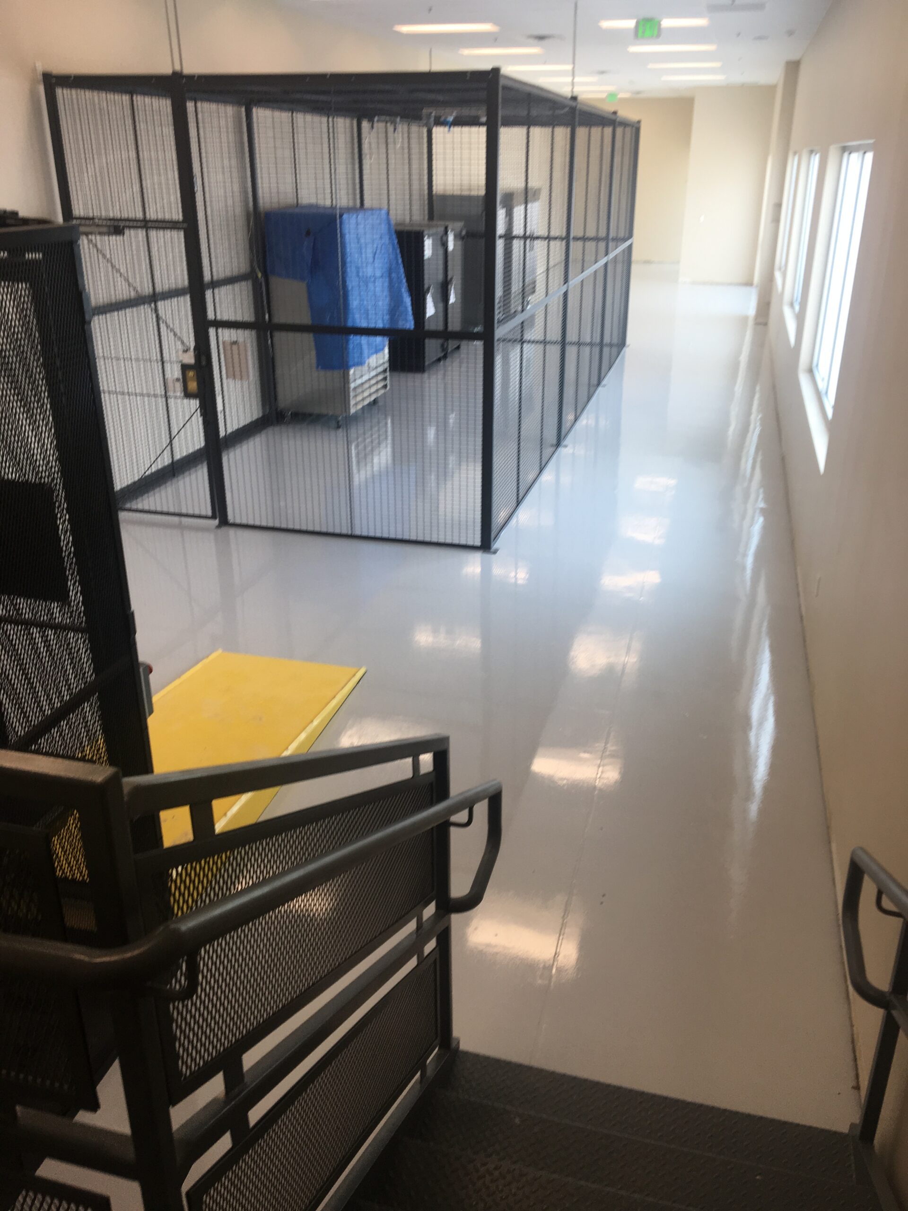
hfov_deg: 48.2
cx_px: 454
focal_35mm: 29
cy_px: 606
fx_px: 1014
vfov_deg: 61.7
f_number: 2.2
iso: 25
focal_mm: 4.15
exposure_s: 1/60
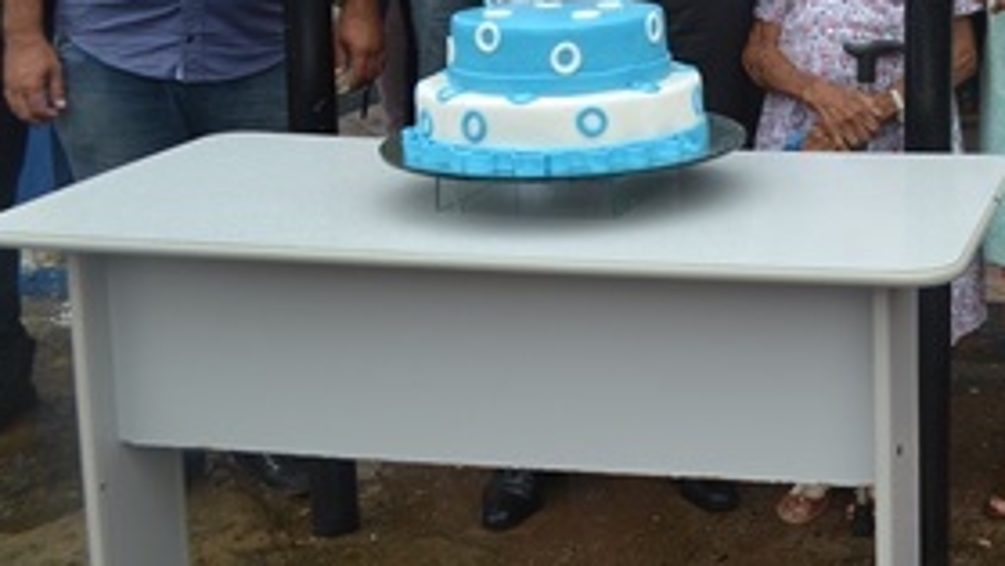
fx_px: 1732
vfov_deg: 18.0
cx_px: 1073
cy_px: -20
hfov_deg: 29.5
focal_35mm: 65
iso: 140
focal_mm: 18
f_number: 5.6
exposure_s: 1/125
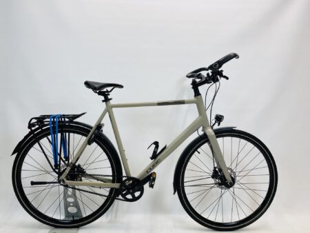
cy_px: 116
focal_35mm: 26
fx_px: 233
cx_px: 155
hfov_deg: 67.3
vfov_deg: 53.1
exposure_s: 1/100
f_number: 1.8
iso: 40
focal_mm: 4.25
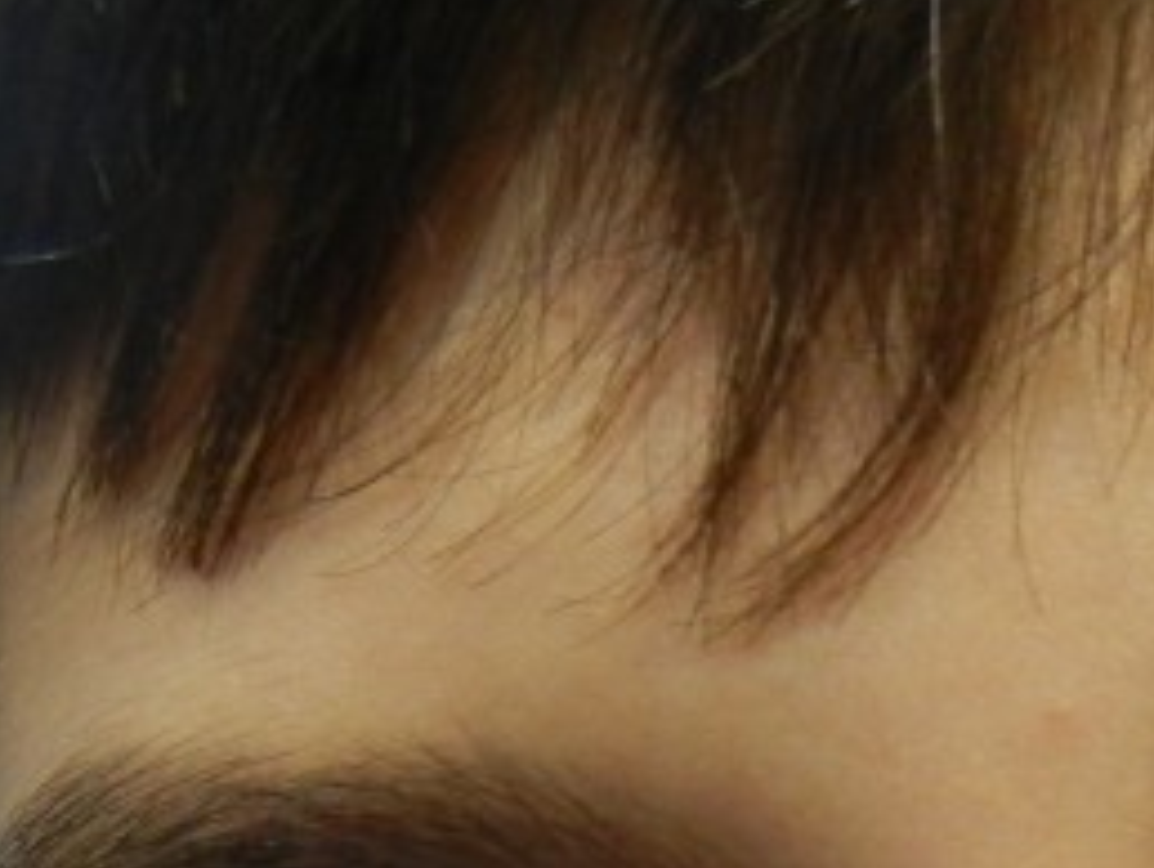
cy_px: 1342
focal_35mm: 119
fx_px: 3971
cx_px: 769
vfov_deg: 11.9
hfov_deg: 16.5
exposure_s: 1/46.6
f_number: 3.5
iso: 400
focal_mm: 5.4
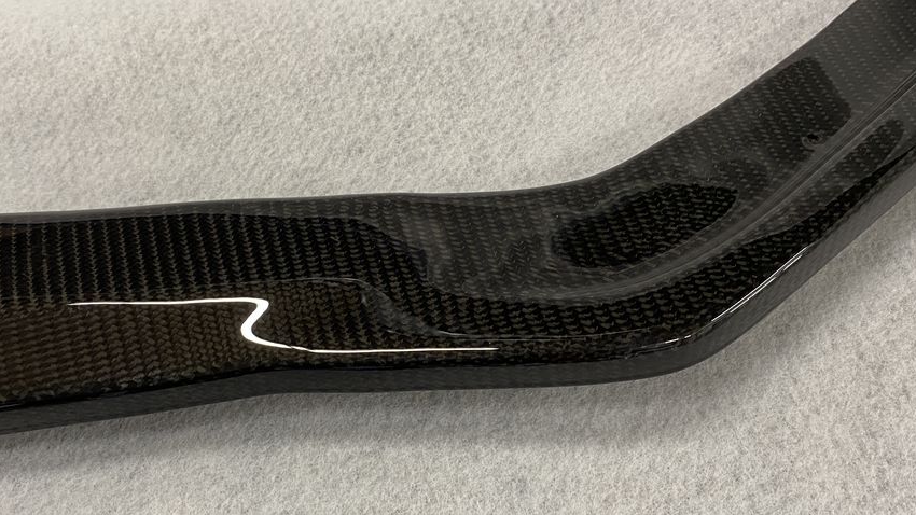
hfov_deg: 50.4
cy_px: 277
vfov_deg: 29.7
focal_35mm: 40
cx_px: 403
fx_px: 971
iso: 100
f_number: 1.8
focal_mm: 4.25
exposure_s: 1/50
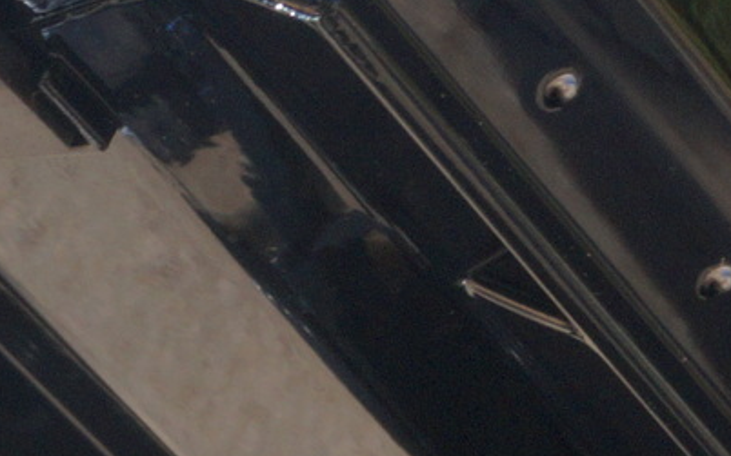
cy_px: 768
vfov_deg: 5.7
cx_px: -111
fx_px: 4541
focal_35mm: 228
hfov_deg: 9.1
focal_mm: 30
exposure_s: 1/60
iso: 400
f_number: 20
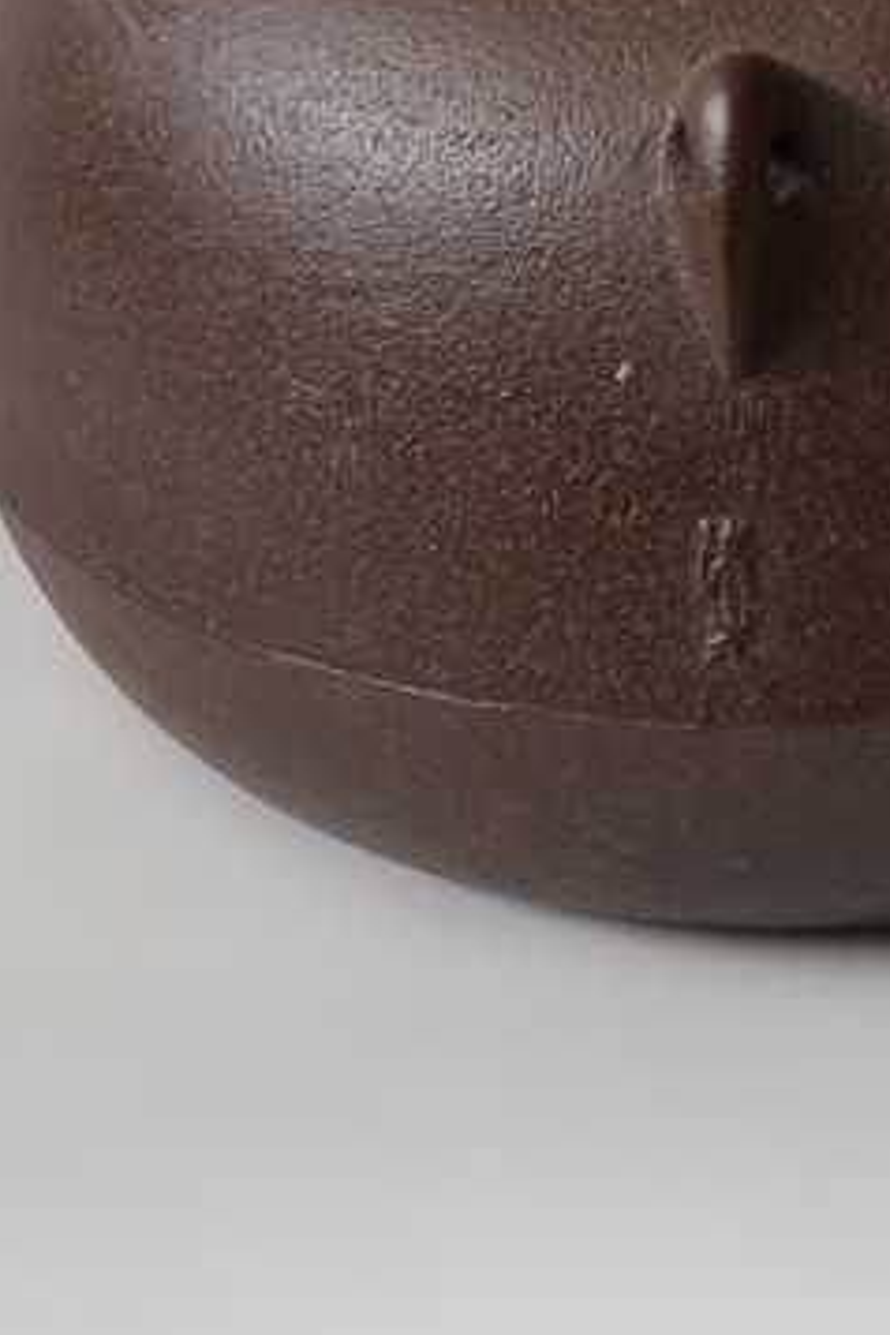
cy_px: -228
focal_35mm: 141
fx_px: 5241
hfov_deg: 9.7
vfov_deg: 14.1
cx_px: 770
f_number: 5
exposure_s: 1/60
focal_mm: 35
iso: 1100
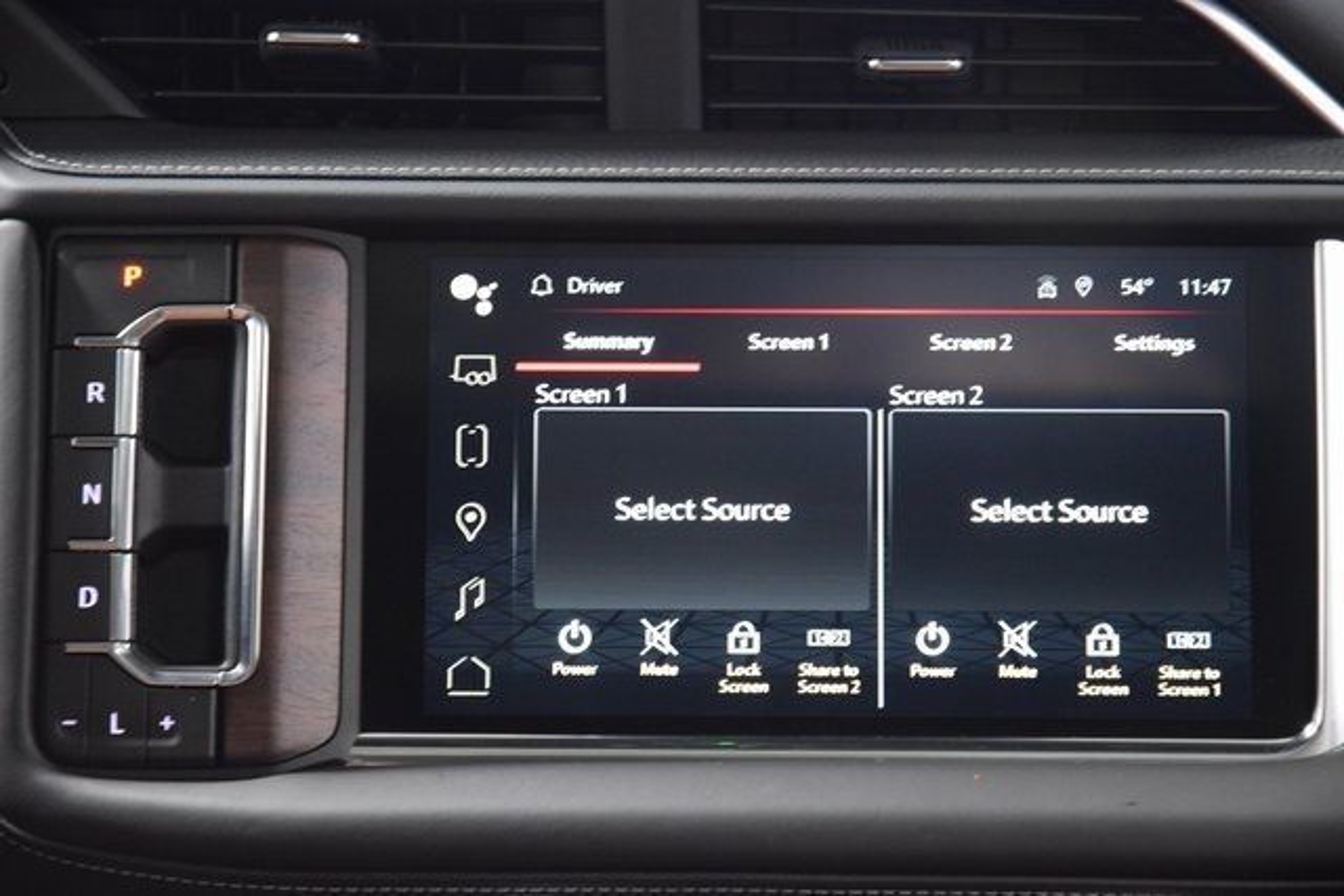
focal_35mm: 105
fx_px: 3921
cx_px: 672
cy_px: 448
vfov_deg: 13.0
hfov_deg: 19.5
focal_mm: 70
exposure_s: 1/13
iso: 3200
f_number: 4.5
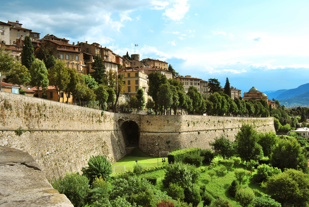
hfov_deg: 49.5
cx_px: 154
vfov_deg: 34.3
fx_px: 335
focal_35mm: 39
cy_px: 104
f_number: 8
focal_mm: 26
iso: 100
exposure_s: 1/250
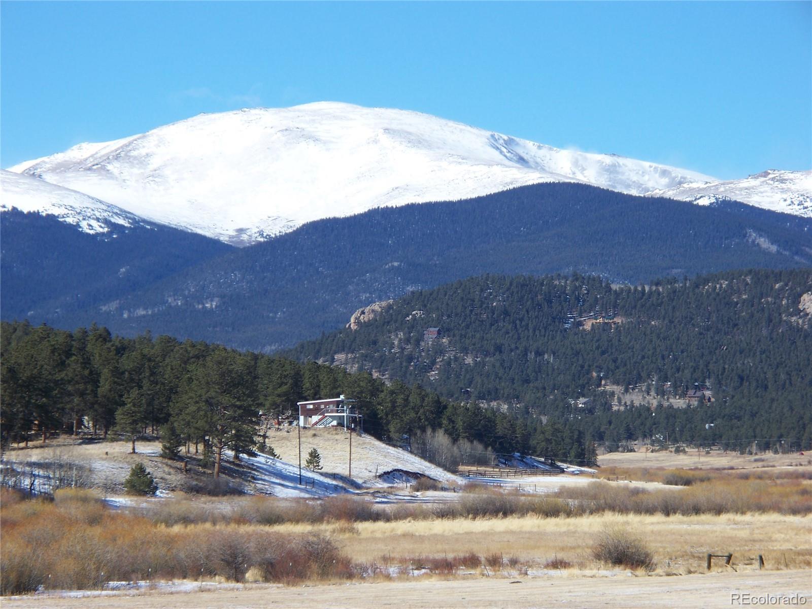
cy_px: 304
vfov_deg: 8.2
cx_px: 406
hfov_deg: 11.0
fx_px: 4222
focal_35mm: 180
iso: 80
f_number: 5.1
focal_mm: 37.7
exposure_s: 1/400
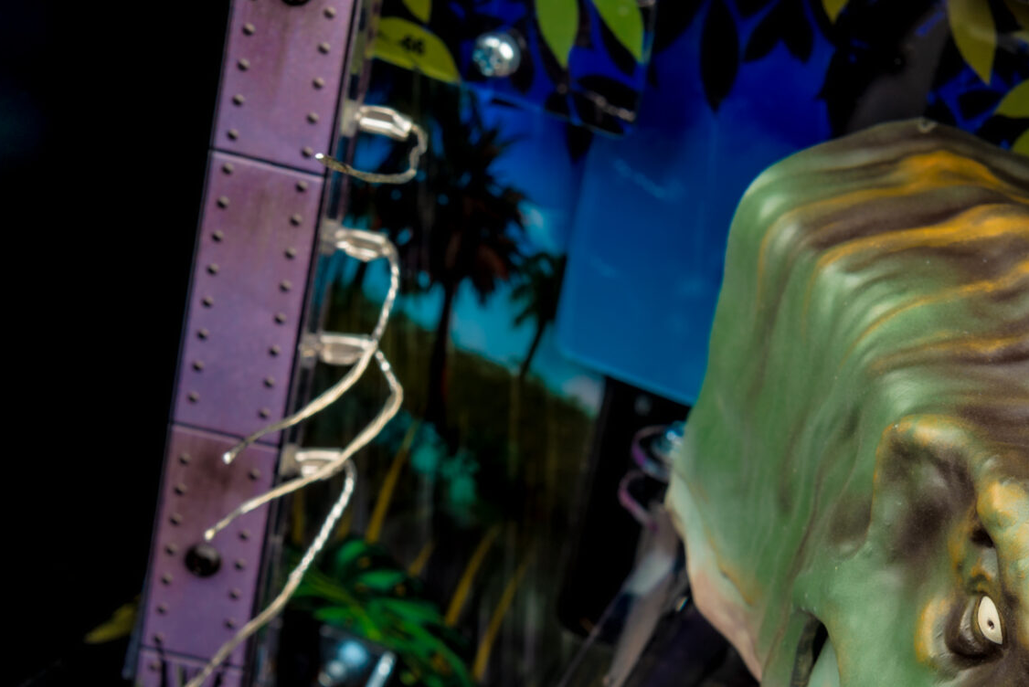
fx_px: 3575
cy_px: 737
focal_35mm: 125
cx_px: 791
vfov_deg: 10.9
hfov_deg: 16.3
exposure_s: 1/100
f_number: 10
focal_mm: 55
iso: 100
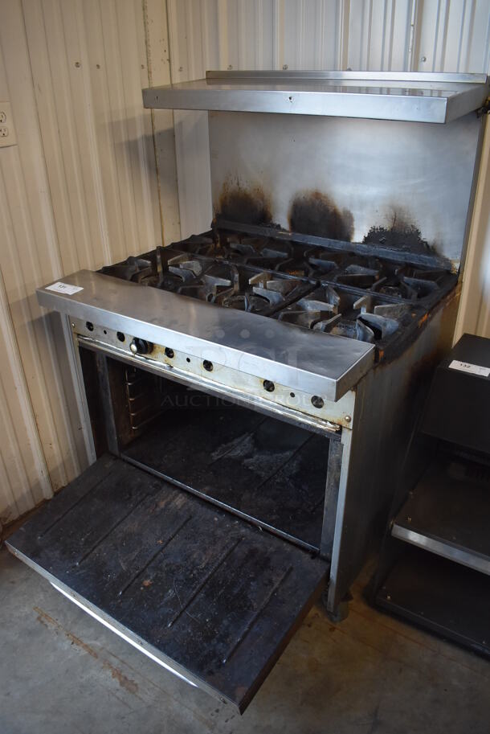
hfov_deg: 48.0
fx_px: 550
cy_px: 367
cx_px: 245
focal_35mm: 27
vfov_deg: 67.3
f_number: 3.5
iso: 1400
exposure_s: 1/125
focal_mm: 18
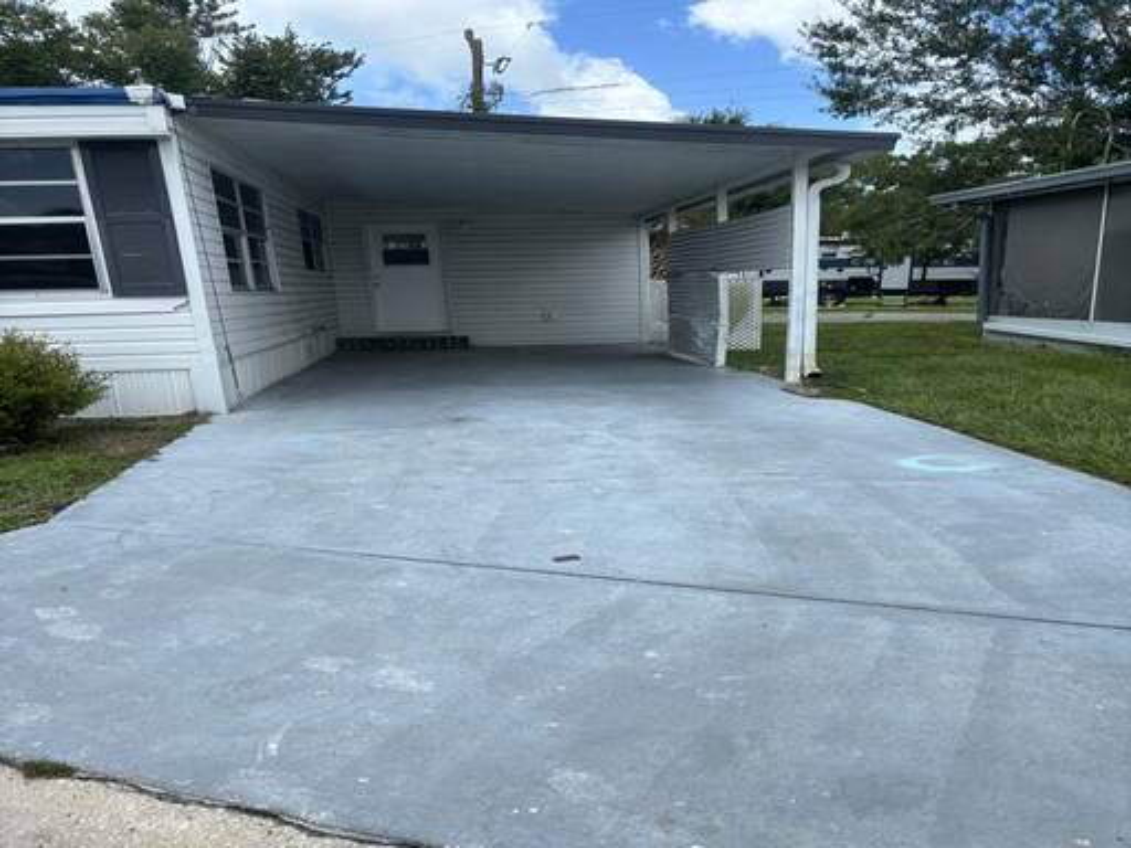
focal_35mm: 26
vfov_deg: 53.1
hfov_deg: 67.3
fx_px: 849
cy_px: 424
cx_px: 566
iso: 50
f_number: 1.6
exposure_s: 1/2398
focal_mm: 5.96
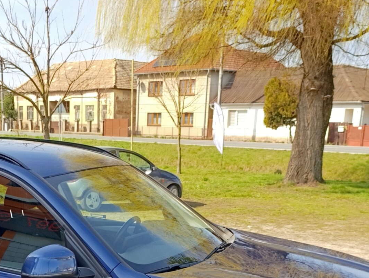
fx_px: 587
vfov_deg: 24.9
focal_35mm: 55
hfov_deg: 34.2
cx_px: 95
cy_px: 300
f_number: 1.6
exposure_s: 1/105
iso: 50
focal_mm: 6.14
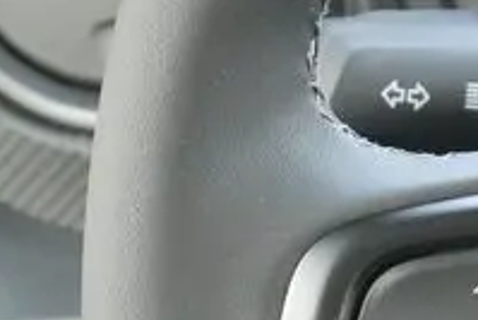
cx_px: 545
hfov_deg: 7.3
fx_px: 3734
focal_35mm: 281
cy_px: 340
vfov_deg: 4.9
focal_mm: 42
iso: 3200
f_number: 5.6
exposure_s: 1/80
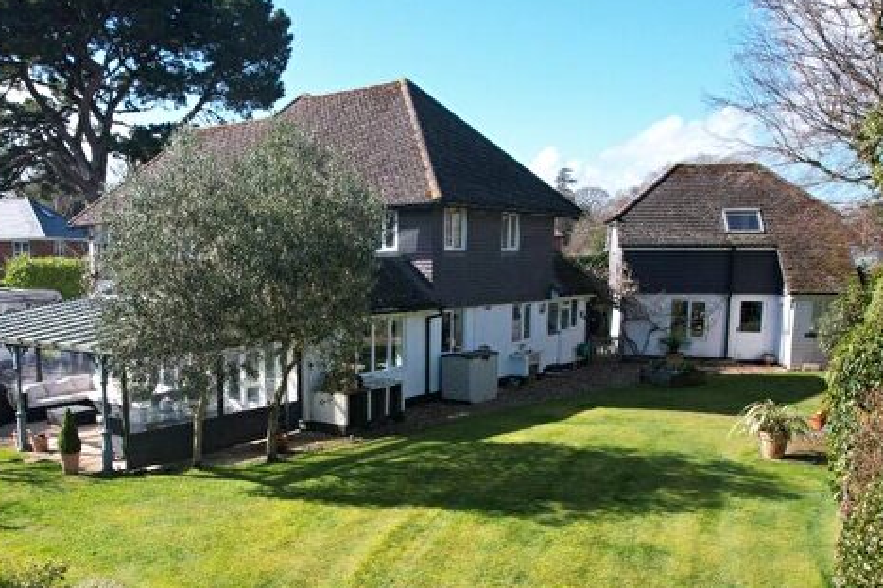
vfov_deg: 39.5
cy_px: 390
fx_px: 809
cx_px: 331
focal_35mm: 33
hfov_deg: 56.6
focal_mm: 8.38
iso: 100
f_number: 2.8
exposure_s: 1/1000
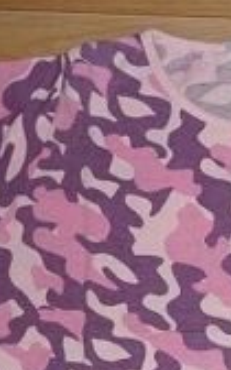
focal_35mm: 85
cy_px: 358
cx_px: 293
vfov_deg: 23.5
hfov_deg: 14.8
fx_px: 856
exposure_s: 1/30
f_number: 3.3
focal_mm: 4.7
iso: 100
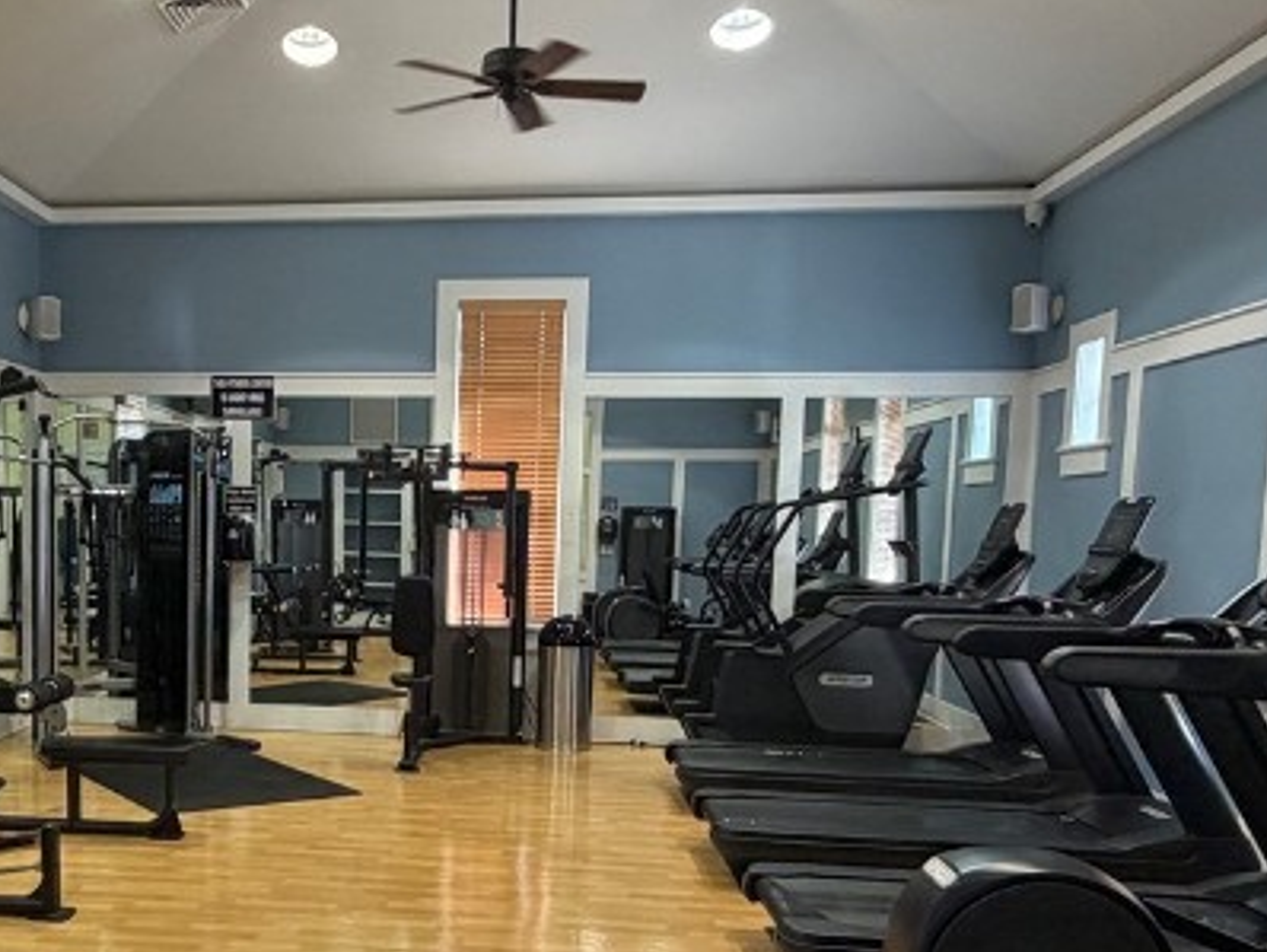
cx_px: 337
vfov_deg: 39.1
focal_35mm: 36
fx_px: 1318
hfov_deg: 49.5
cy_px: 656
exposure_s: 1/60
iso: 200
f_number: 2.2
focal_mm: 2.22
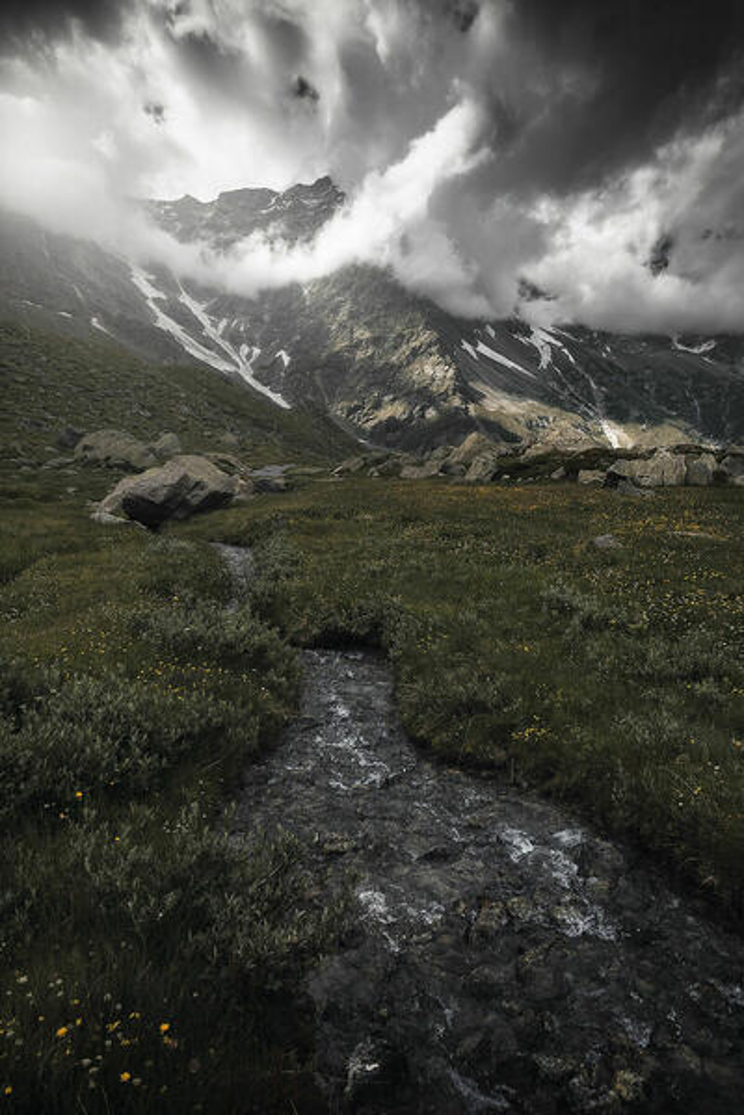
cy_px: 558
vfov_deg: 69.4
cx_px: 372
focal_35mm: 26
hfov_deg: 49.6
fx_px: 806
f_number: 8
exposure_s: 1/600
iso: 200
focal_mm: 17.4
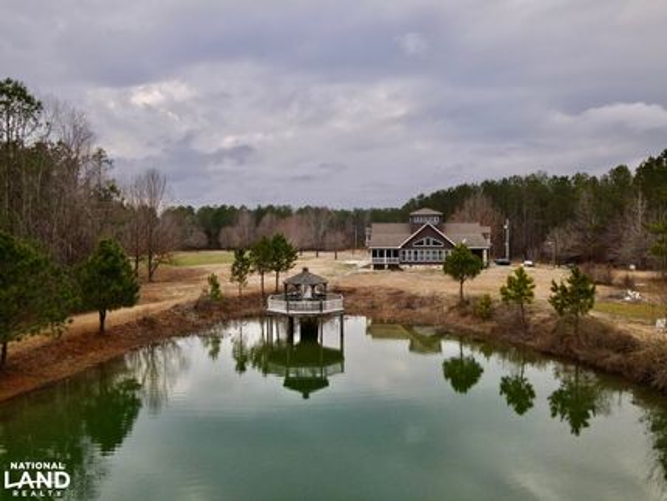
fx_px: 463
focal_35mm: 24
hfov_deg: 71.6
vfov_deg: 56.9
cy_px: 250
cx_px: 334
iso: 240
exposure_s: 1/15
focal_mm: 4.5
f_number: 2.8
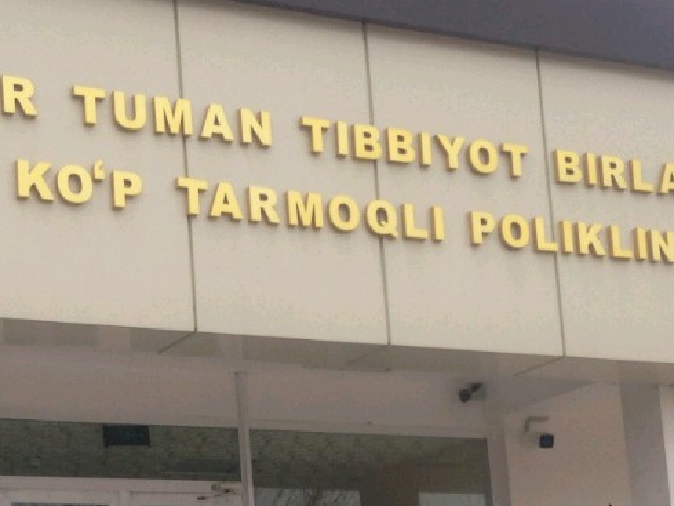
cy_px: 524
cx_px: 110
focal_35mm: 90
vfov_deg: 16.1
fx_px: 1753
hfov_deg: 21.4
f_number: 2.4
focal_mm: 4.12
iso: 50
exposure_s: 1/435
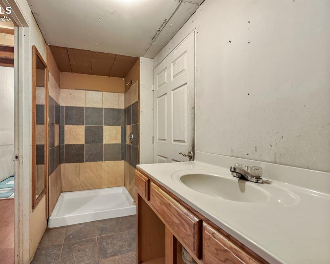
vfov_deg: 80.4
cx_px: 134
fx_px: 156
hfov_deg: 92.0
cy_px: 133
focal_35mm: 16
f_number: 8
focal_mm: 14
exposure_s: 1.6
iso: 400
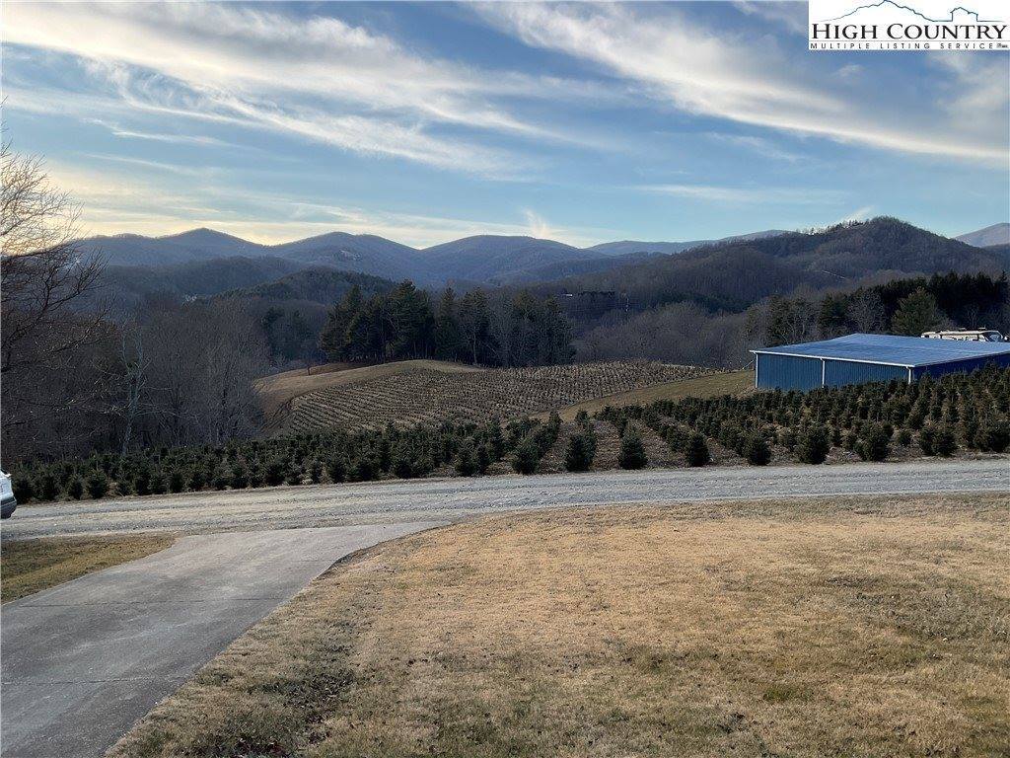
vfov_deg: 48.2
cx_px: 505
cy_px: 379
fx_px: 846
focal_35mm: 29
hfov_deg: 61.7
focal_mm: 3
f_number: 1.8
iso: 16
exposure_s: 1/1098
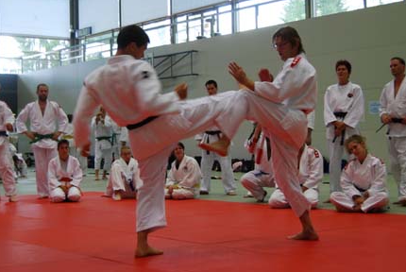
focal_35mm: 67
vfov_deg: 20.4
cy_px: 135
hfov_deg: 30.0
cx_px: 190
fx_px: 757
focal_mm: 32
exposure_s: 1/30
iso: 200
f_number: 4.5
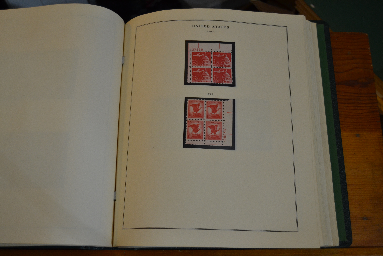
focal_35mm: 39
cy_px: 128
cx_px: 192
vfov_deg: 34.2
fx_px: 415
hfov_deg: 49.6
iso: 900
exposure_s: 1/60
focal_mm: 26
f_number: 4
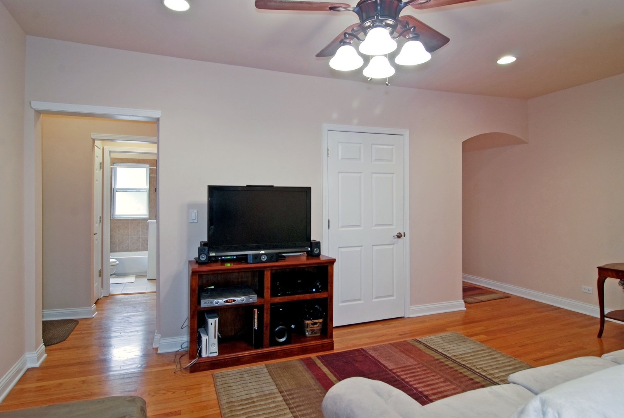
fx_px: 364
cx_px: 312
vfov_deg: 59.6
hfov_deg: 81.1
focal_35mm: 21
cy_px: 209
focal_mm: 14
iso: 200
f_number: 8
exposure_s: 1/4
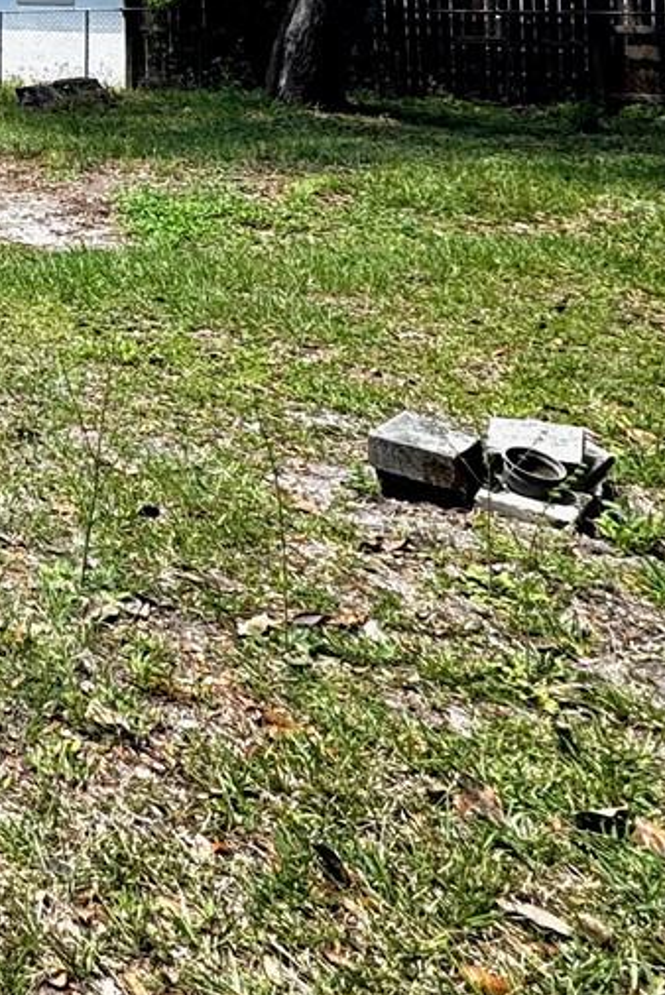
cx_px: -574
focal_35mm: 46
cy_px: -24
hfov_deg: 19.9
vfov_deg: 37.6
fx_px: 1273
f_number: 2.2
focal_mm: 2.22
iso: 40
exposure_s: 1/470
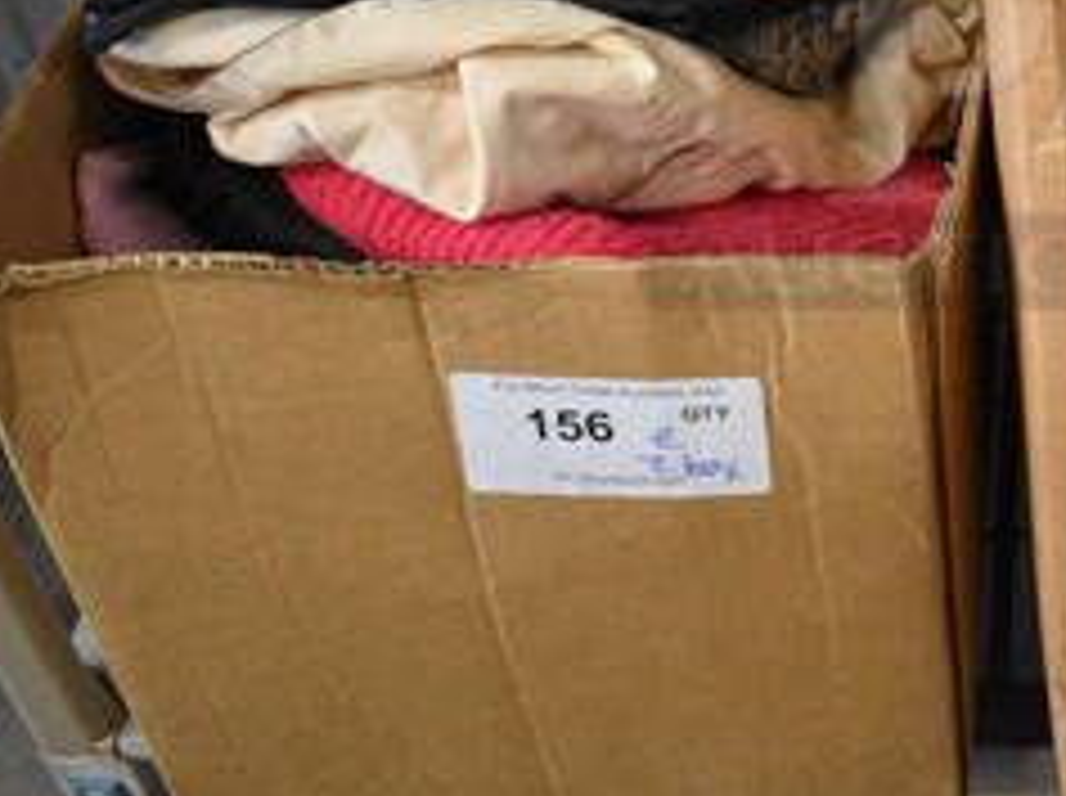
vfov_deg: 21.4
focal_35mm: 67
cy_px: 72
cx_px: 1151
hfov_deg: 26.8
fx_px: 2060
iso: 2500
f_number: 3.5
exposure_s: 1/125
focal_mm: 18
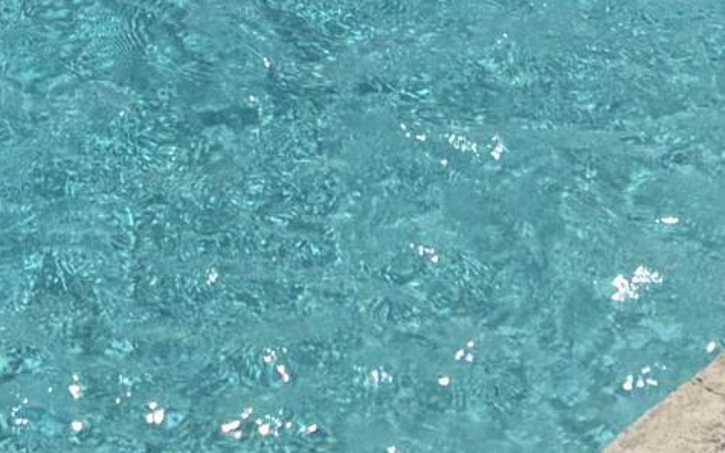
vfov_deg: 7.0
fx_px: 3438
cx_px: 37
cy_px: -766
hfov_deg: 11.9
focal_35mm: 174
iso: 50
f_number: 1.6
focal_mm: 5.96
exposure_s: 1/7194
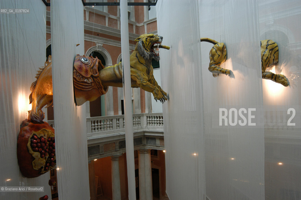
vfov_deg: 47.8
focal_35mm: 27
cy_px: 100
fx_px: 226
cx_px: 150
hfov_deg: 67.4
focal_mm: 18
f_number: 6.3
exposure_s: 1/50
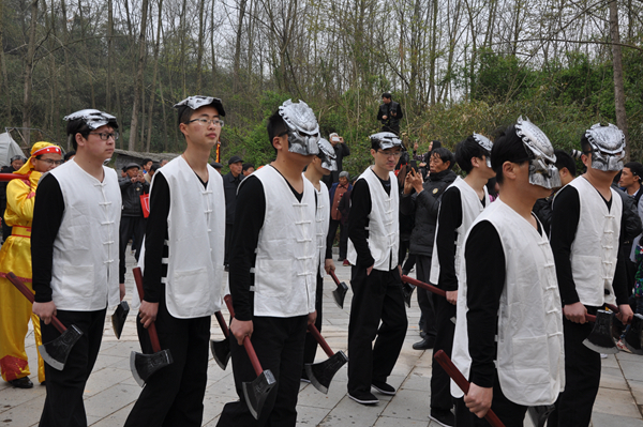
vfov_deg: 34.2
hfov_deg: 49.6
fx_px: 696
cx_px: 322
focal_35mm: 39
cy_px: 214
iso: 200
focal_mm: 26
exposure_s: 1/200
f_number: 7.1
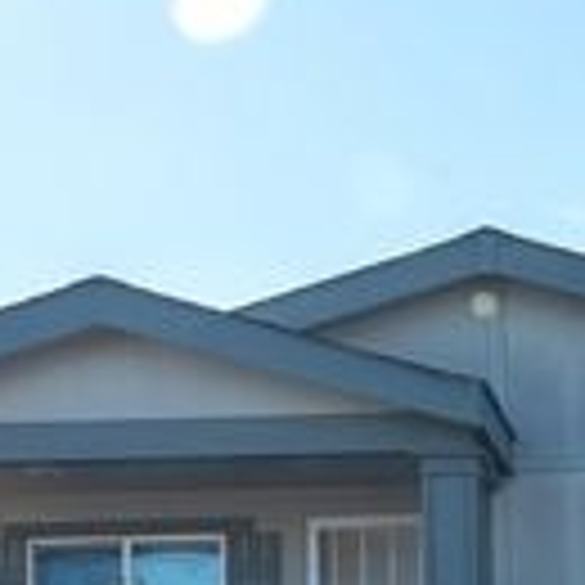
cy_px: 614
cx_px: 711
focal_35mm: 114
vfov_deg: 15.0
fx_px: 2180
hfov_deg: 14.8
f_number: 13
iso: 100
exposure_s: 1/1000
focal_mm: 35
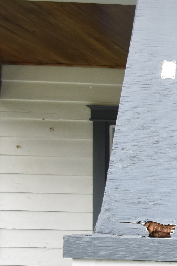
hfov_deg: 15.5
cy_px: 234
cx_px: 396
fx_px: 442
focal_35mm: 60
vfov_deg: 32.0
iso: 800
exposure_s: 1/1500
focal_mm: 10
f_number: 3.5
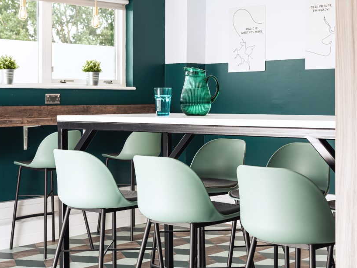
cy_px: 115
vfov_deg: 22.2
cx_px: 182
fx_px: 681
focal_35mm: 66
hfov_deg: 29.4
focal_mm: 52
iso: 320
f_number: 8
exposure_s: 1/100
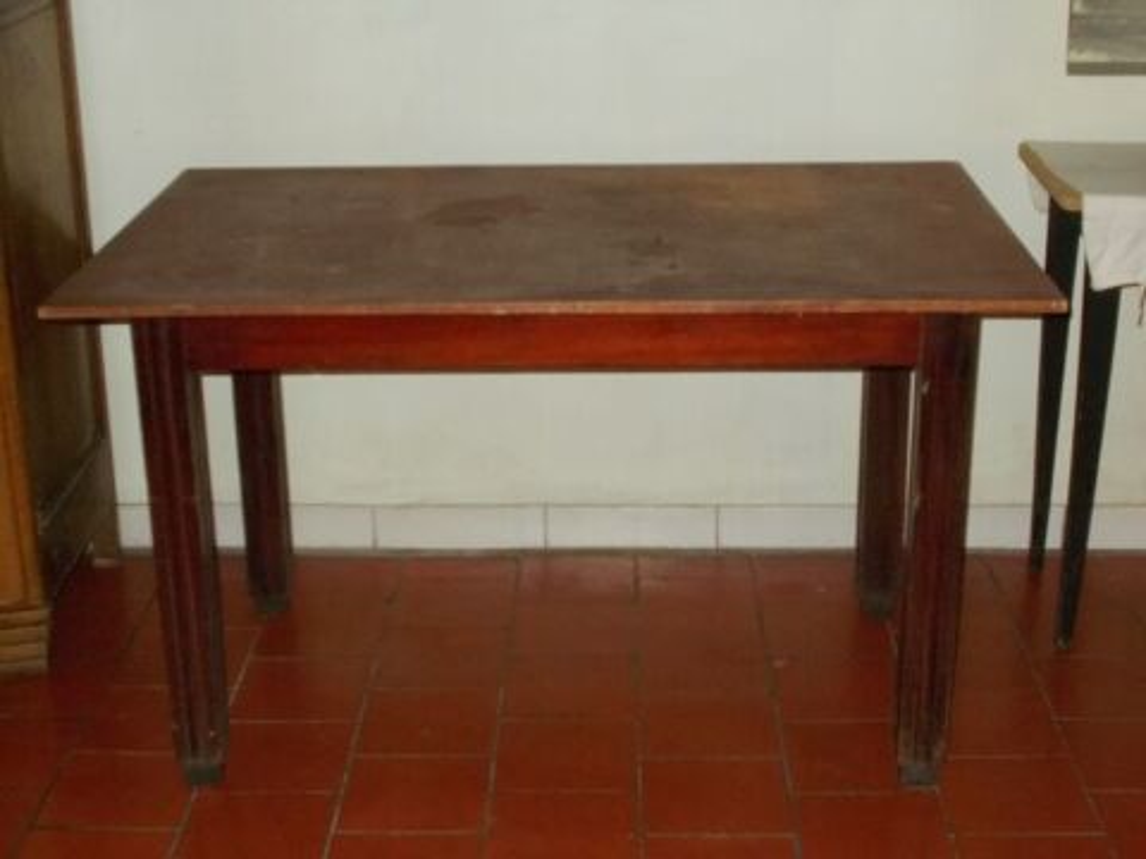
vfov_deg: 25.2
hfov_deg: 33.2
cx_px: 573
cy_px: 430
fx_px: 1920
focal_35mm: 58
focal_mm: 10.3
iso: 400
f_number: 4.9
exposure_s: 1/30
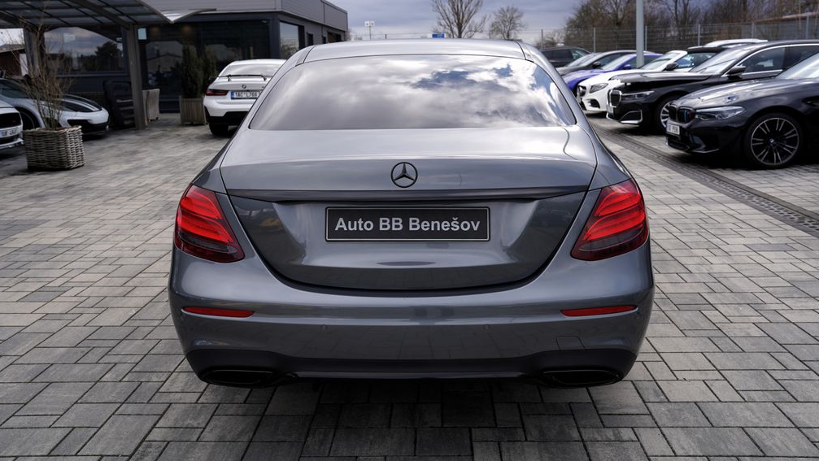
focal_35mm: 33
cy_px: 193
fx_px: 717
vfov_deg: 35.6
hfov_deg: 59.5
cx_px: 409
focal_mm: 31
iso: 100
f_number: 5.6
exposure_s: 1/160
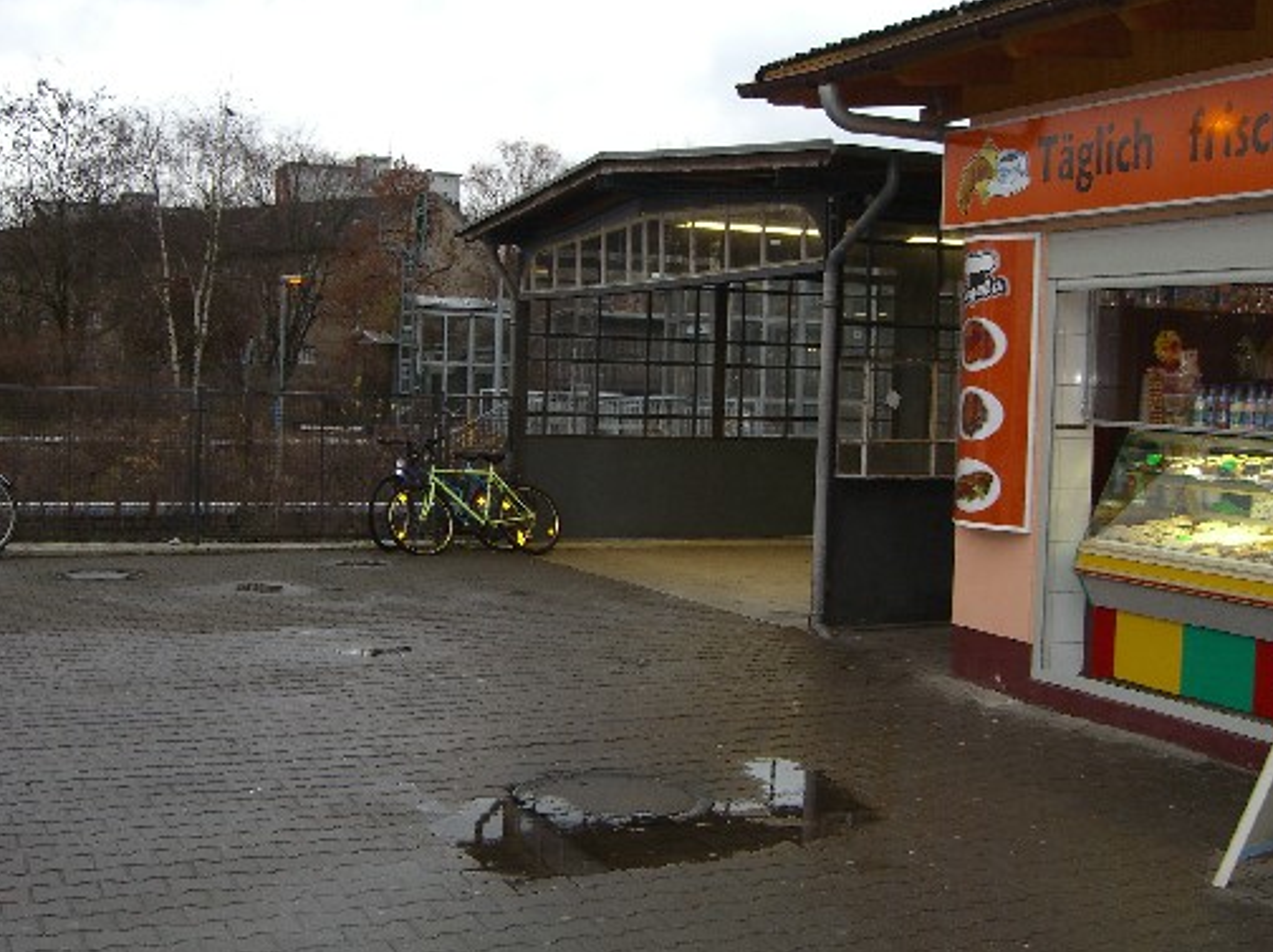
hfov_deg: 43.0
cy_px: 461
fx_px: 1617
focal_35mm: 44
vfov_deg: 32.8
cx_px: 613
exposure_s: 1/60
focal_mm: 7.9
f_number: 2.8
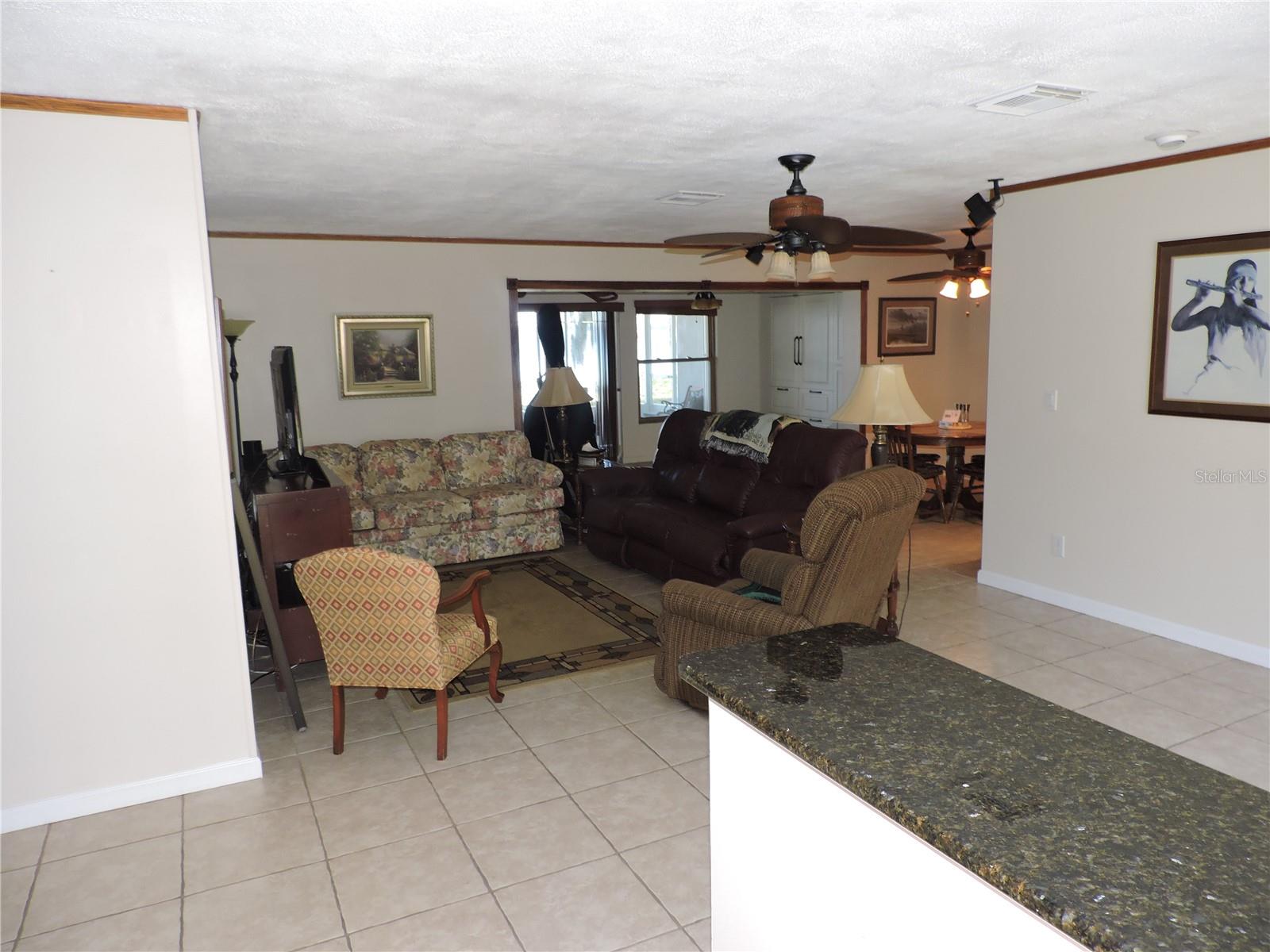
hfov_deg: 71.6
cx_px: 635
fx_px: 881
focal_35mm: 24
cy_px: 476
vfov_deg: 56.8
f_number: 3
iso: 200
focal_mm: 4.3
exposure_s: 1/30
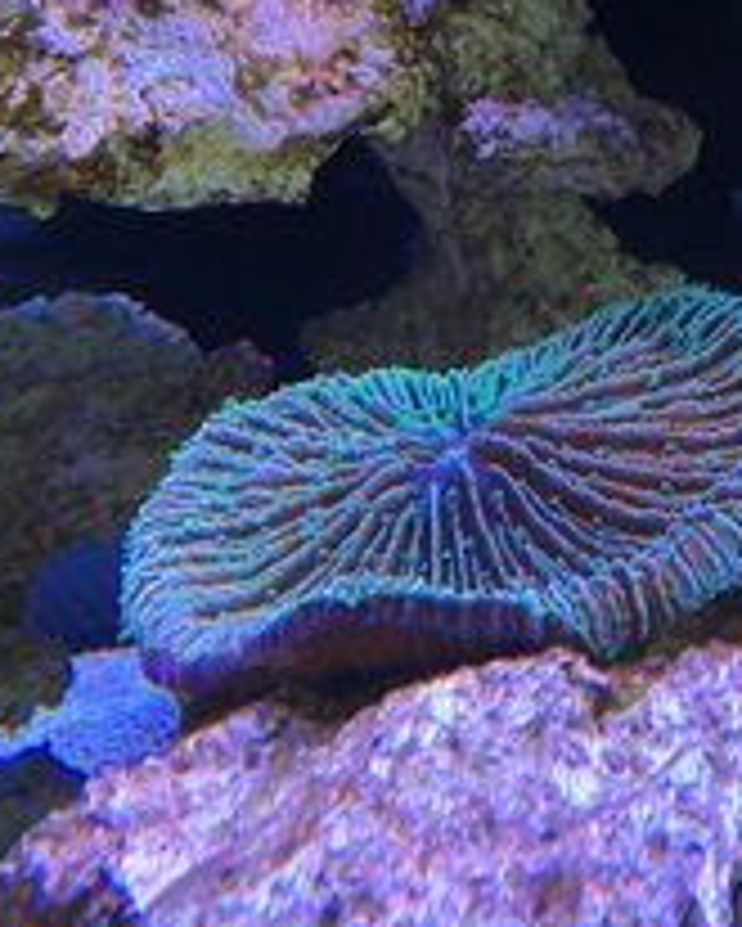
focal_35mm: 55
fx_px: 1509
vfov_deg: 34.0
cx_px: 760
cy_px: 374
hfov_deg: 26.1
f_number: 2.2
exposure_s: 1/50
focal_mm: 4.15
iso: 32
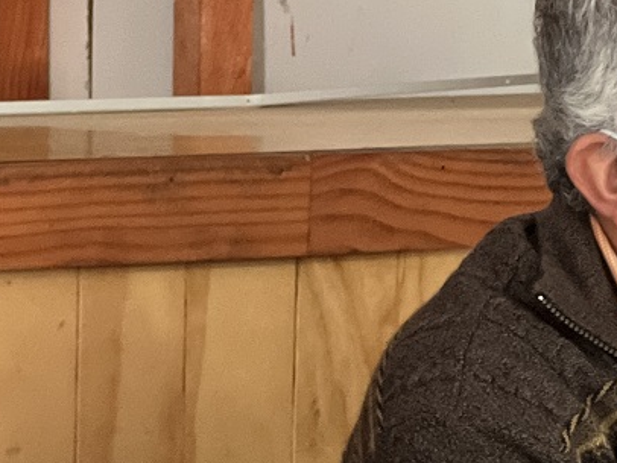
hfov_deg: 7.2
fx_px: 4869
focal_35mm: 273
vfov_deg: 5.4
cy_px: 416
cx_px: 56
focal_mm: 9
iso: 400
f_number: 2.8
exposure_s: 1/33
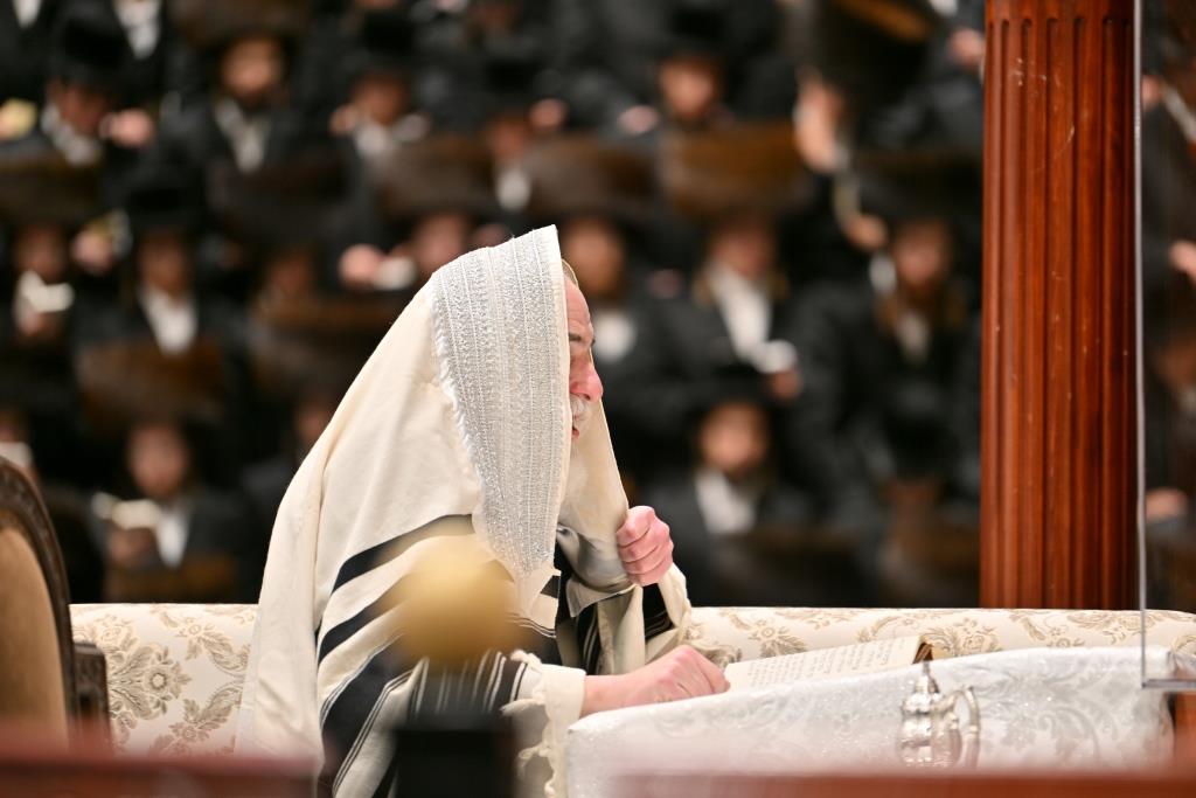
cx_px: 598
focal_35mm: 190
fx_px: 6313
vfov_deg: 7.2
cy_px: 399
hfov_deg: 10.8
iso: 200
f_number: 2.8
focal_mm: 190
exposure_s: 1/200
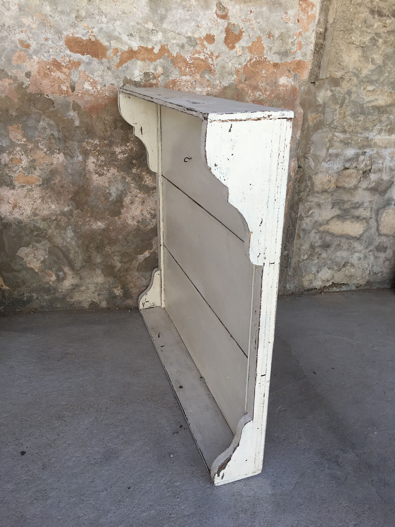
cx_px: 198
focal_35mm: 29
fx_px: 441
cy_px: 264
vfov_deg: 61.7
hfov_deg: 48.2
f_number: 2.2
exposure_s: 1/191
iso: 25
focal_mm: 4.15
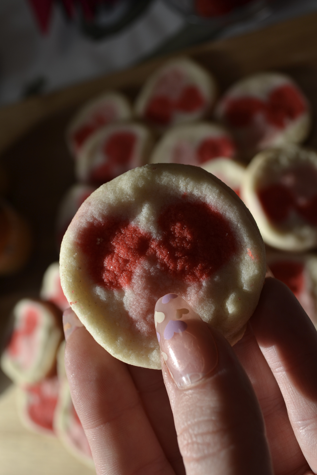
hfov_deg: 28.1
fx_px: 634
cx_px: 158
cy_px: 238
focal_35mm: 48
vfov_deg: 41.1
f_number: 6.3
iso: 100
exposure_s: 1/160
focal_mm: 32
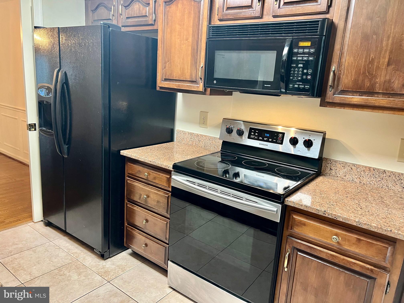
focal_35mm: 26
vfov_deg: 53.1
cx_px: 202
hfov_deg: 67.3
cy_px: 152
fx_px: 303
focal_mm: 5.7
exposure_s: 1/60
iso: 200
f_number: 1.5
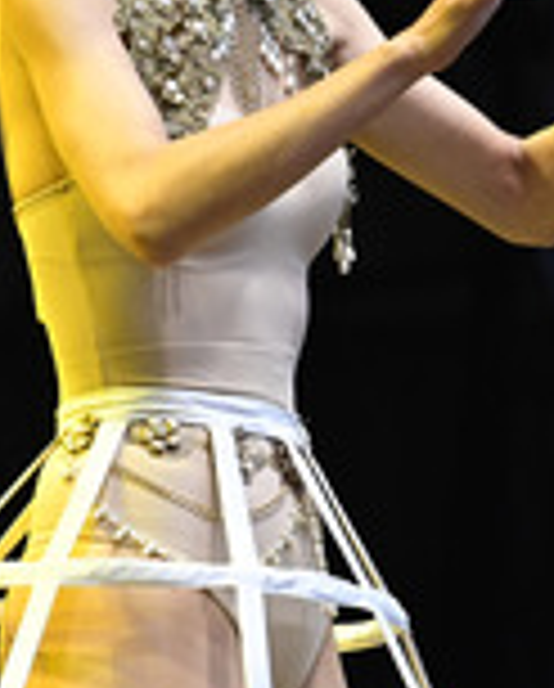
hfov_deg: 3.0
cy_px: 63
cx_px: 250
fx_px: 10708
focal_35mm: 524
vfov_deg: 3.7
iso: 2500
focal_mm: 190
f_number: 5
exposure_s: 1/400
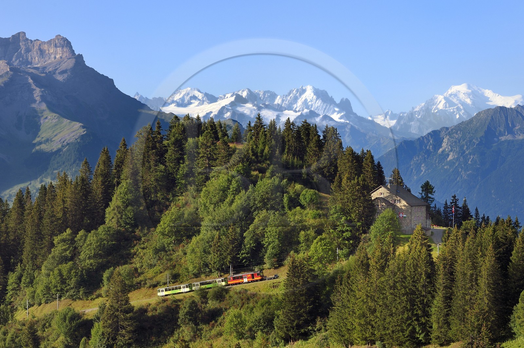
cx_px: 262
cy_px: 174
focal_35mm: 100
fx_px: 1454
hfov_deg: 20.4
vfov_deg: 13.7
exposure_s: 1/400
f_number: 9
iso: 200
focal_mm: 100
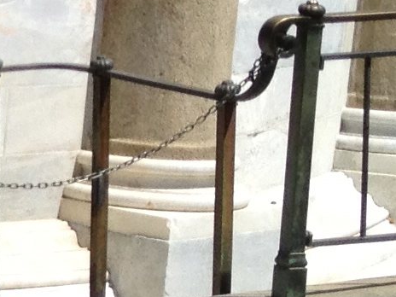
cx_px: -579
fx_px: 2814
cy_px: 130
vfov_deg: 6.0
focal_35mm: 246
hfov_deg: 7.5
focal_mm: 4.28
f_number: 2.4
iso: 64
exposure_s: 1/2513
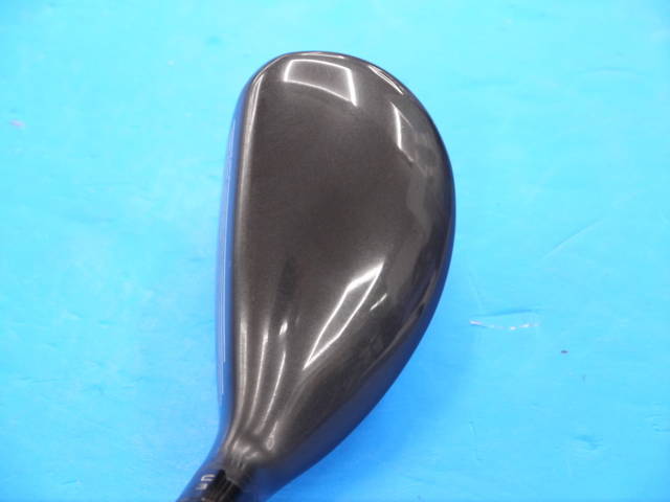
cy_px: 251
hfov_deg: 23.3
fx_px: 1626
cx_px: 335
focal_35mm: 84
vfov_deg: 17.6
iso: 800
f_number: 5.6
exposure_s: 1/60
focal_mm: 42
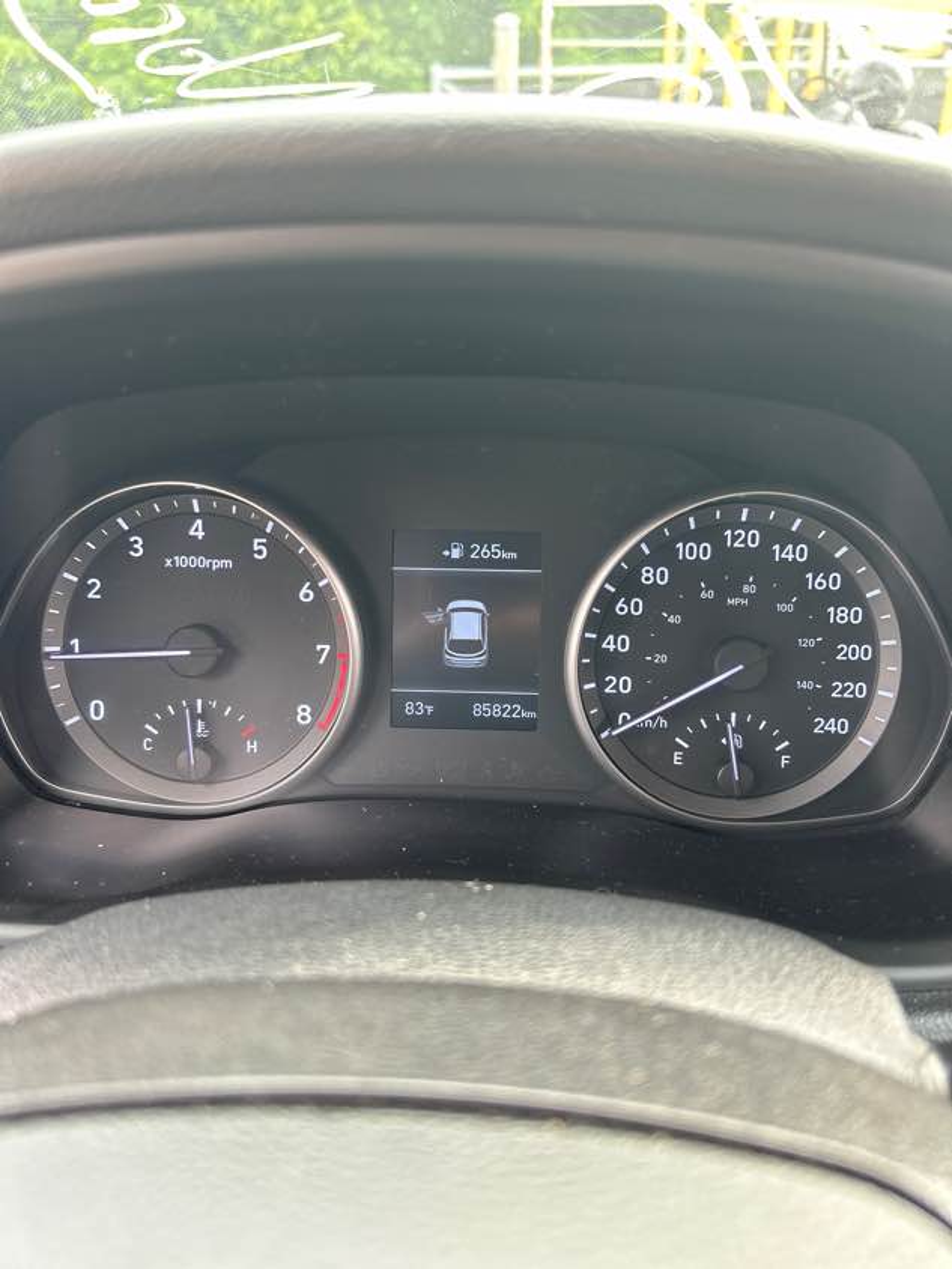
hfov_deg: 53.1
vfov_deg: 67.3
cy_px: 634
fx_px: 953
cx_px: 476
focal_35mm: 26
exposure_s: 1/106
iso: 125
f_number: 1.5
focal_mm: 5.7
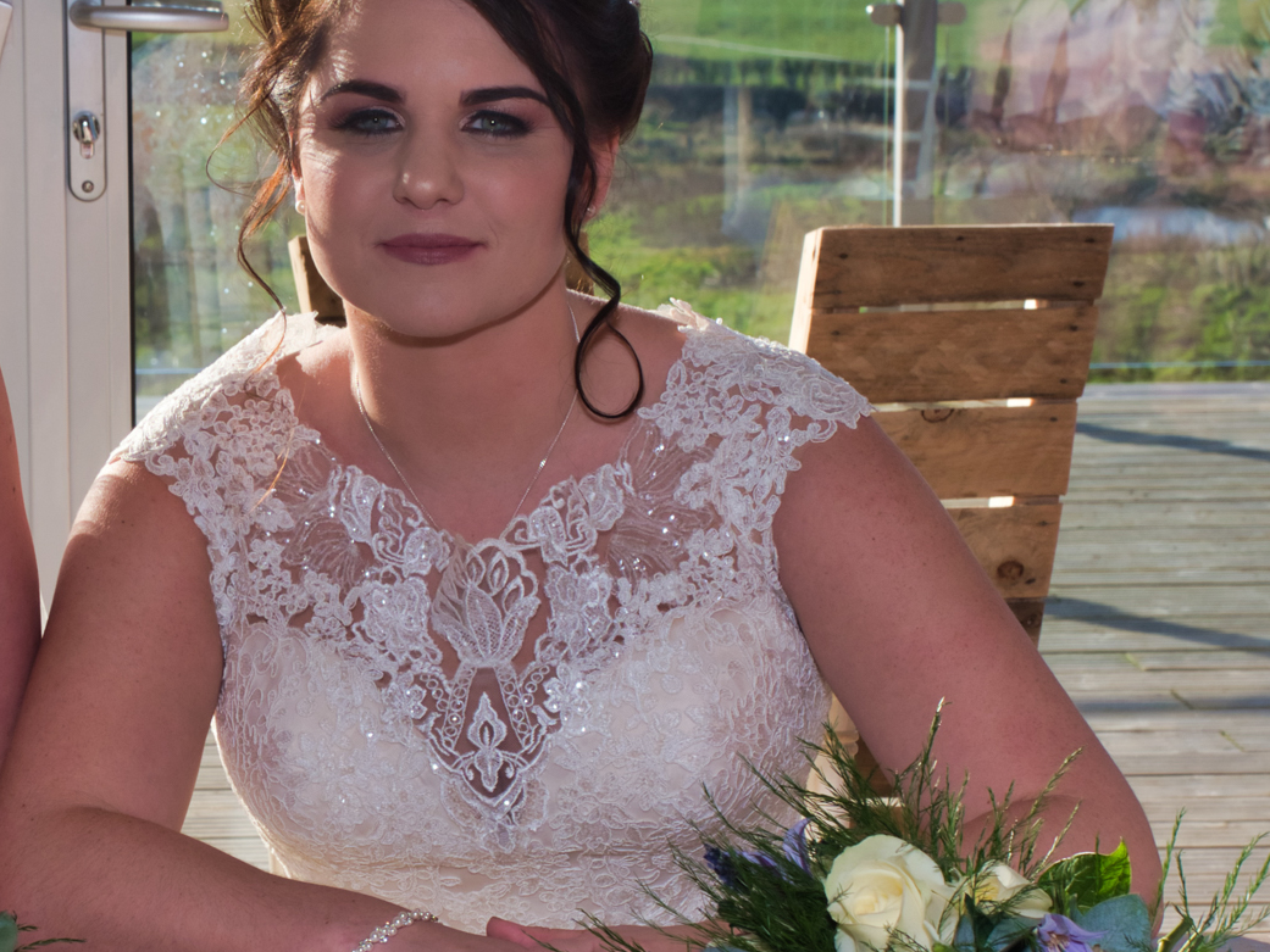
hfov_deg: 16.5
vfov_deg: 12.6
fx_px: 4330
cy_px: 419
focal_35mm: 118
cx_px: 120
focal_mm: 30
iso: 200
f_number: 8
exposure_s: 1/250
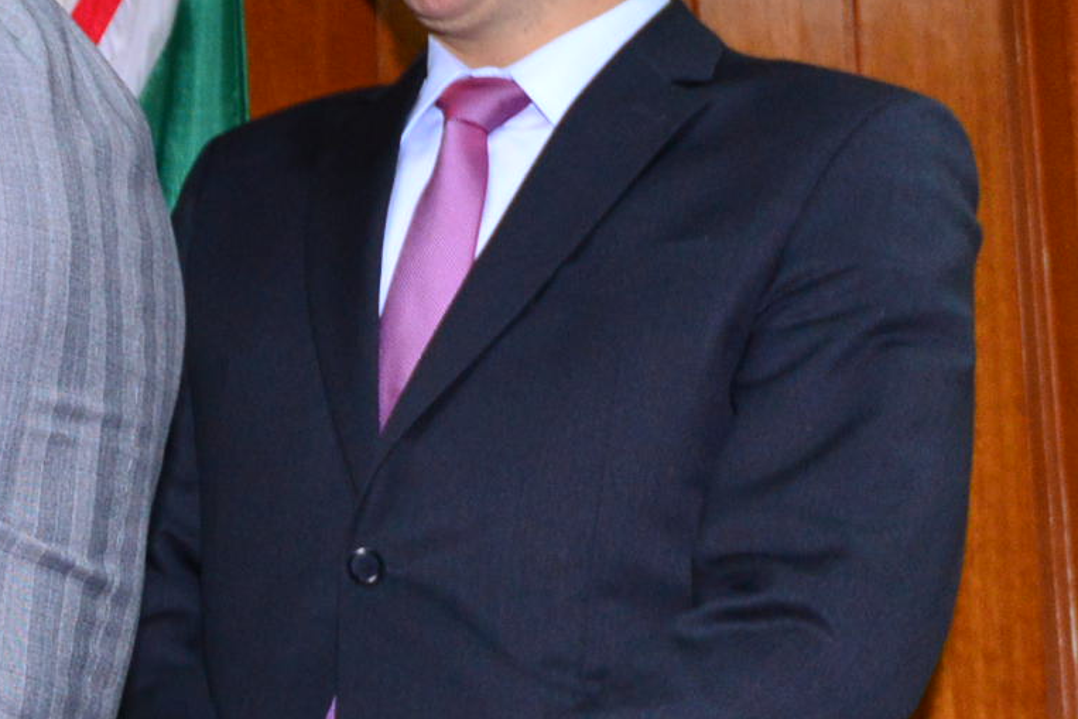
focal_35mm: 138
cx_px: -923
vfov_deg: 9.9
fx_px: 4133
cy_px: 489
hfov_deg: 13.2
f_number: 5.6
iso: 1600
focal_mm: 35
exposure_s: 1/125
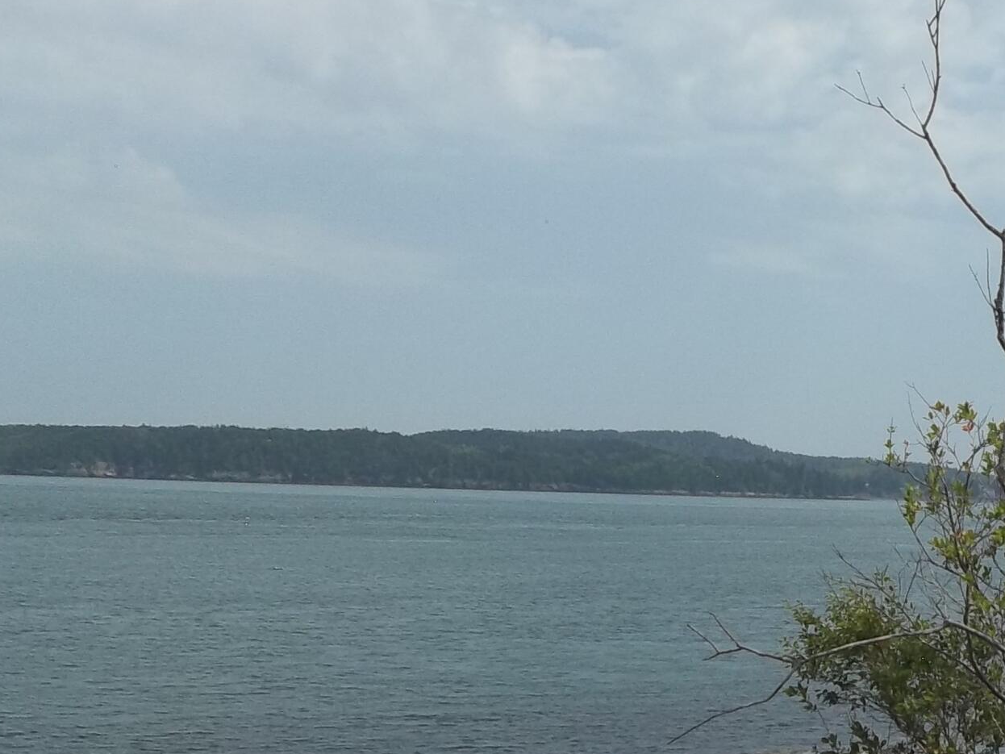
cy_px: 447
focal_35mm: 65
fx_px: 1887
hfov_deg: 26.7
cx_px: 1177
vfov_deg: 22.6
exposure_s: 1/320
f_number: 8.9
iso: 80
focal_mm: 4.9
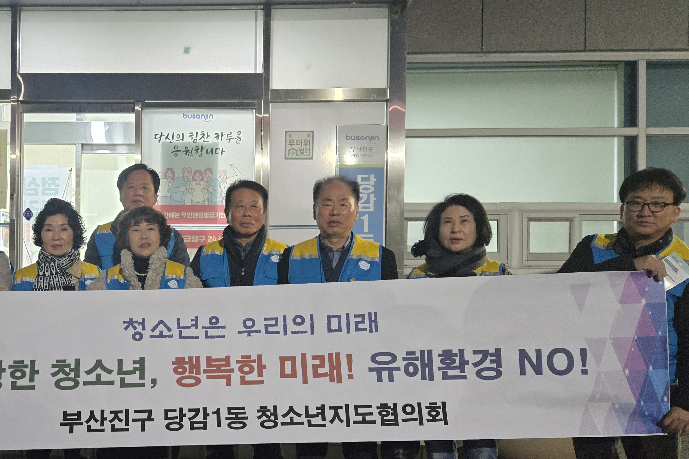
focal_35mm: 36
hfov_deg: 51.7
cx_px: 208
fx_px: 689
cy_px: 279
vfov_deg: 36.7
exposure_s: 1/60
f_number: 1.8
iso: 1000
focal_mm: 5.4
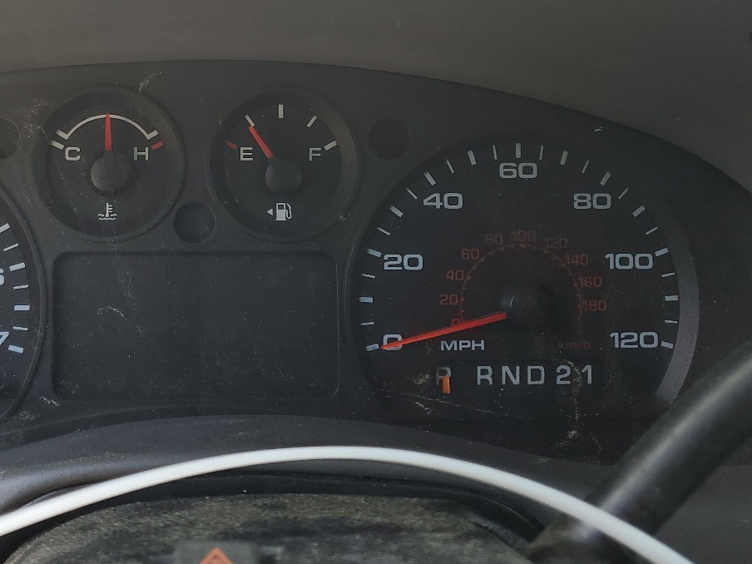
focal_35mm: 46
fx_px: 999
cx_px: 153
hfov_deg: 39.6
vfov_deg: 31.0
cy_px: 147
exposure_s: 1/204
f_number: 1.5
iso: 50
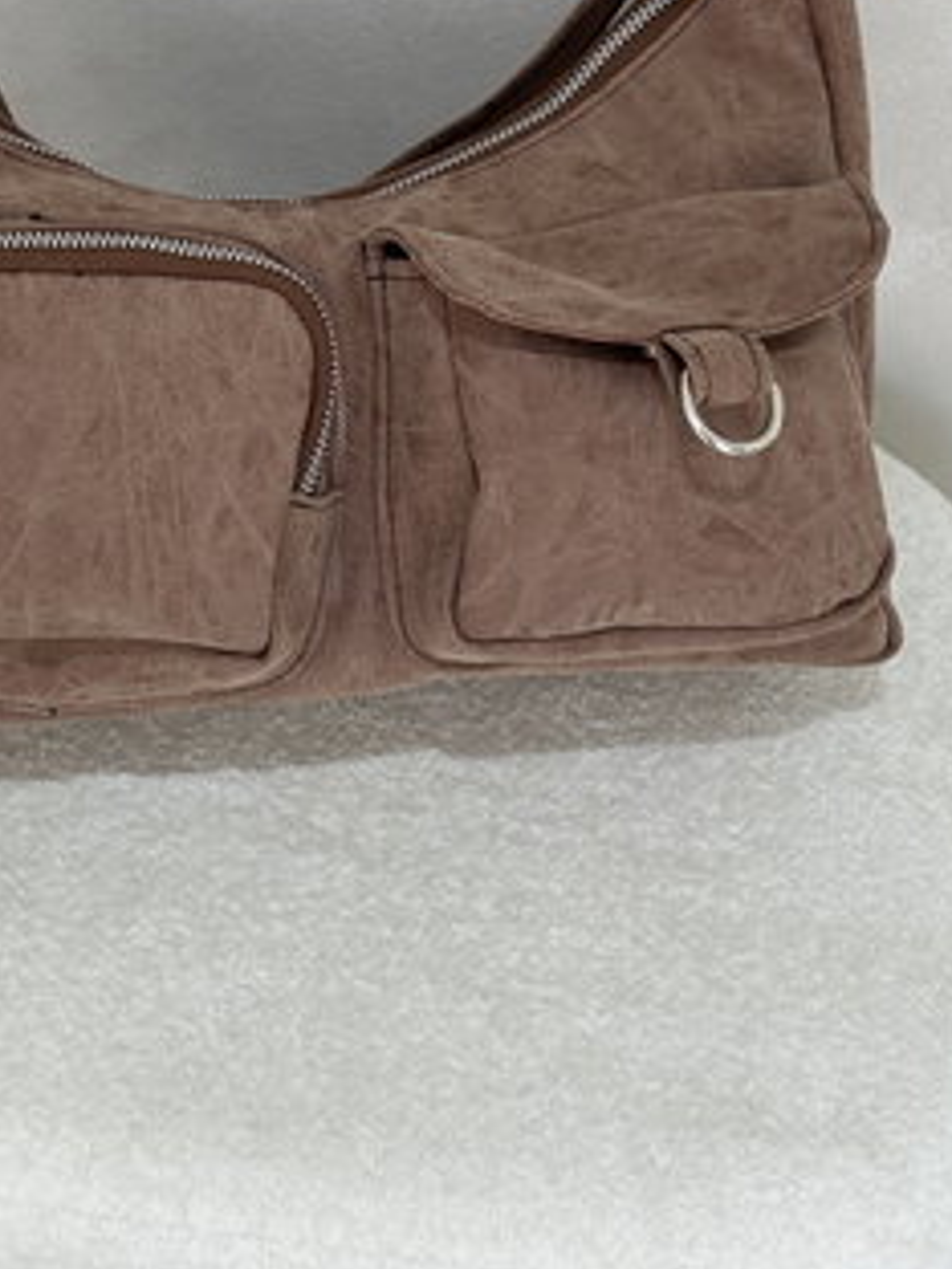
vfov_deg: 23.5
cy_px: 275
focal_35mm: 82
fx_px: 3007
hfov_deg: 17.9
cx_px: 289
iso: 80
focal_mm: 6.76
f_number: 1.78
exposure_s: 1/50
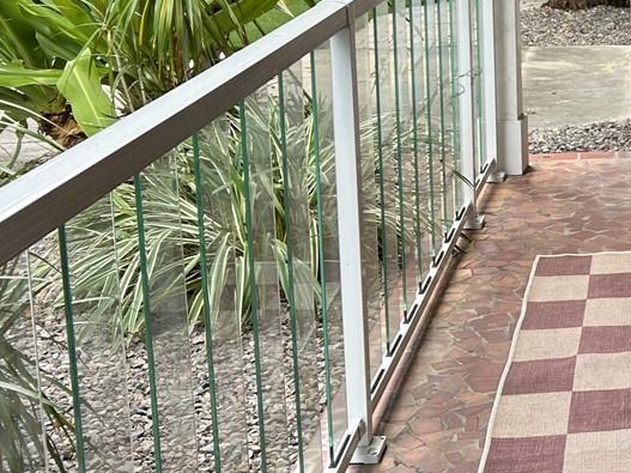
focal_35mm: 79
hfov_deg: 22.3
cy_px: 78
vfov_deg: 18.4
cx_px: 805
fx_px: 1440
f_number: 1.5
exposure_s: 1/140
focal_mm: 5.7
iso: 40
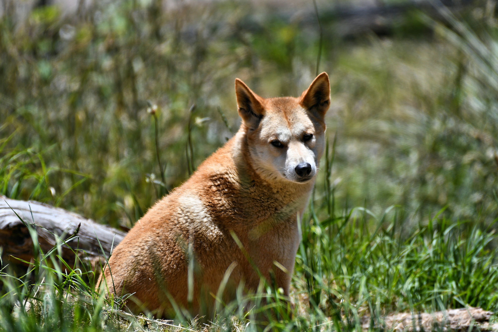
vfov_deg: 1.8
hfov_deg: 2.7
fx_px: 10374
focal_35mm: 750
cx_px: 249
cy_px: 166
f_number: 5.6
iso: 180
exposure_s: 1/800
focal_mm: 500
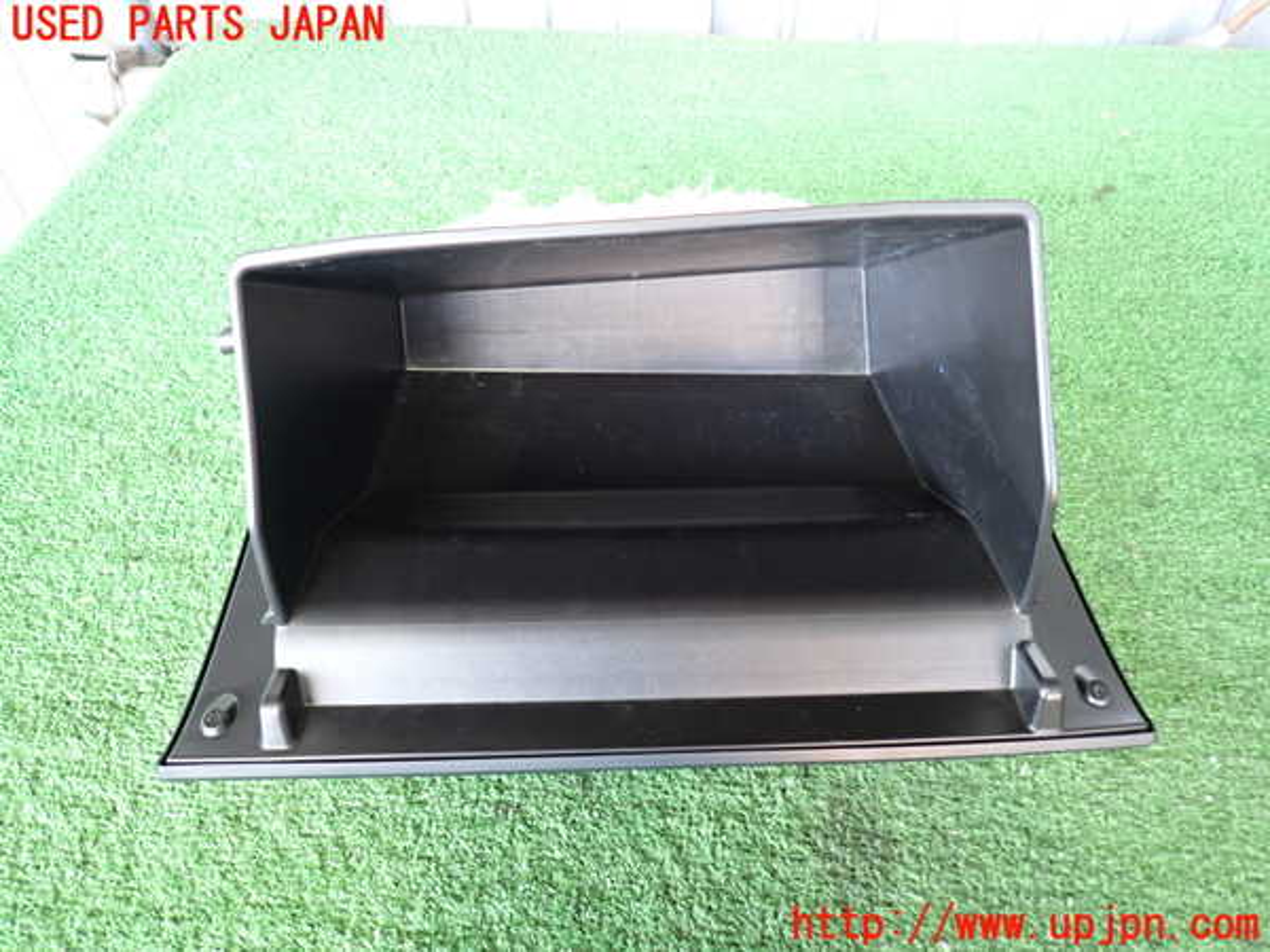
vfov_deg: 54.9
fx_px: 917
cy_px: 476
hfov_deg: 69.4
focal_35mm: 25
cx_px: 635
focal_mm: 4.5
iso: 320
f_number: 2
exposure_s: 1/30
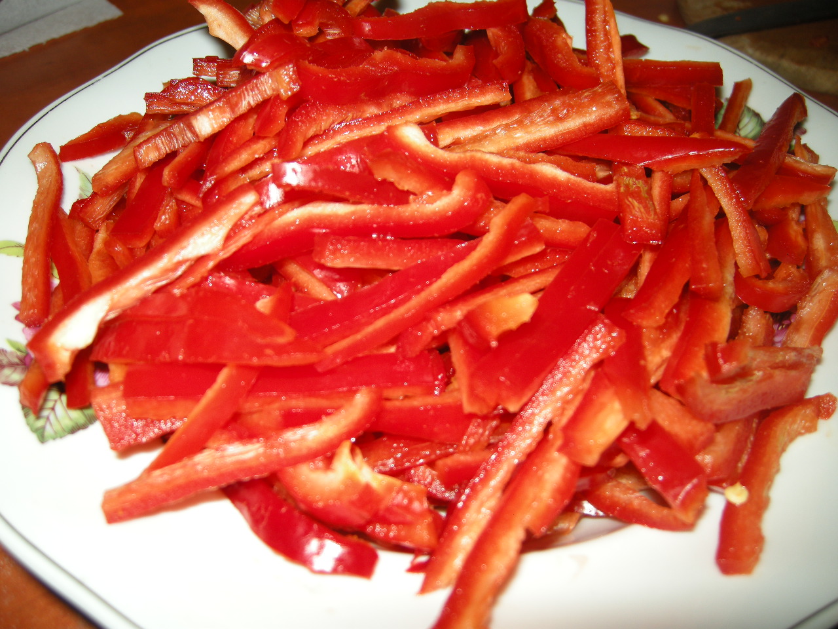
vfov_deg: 40.7
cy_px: 314
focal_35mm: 35
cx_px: 419
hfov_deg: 52.6
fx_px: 847
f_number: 2.7
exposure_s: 1/60
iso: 64
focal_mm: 7.5
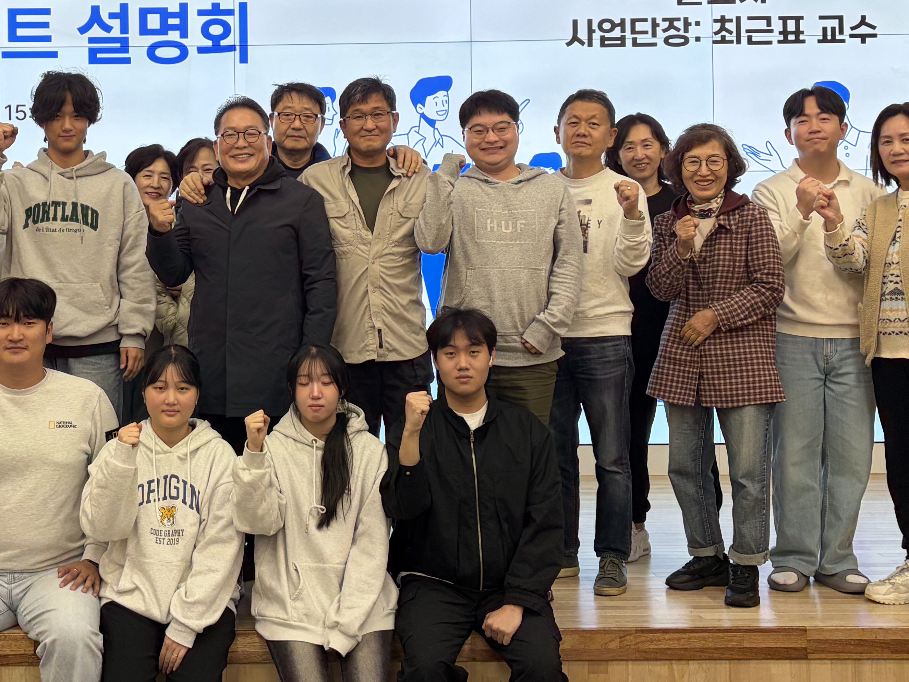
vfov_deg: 25.9
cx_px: 249
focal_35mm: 56
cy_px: 214
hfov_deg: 33.8
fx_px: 1471
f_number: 1.6
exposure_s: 1/121
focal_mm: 5.96
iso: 40
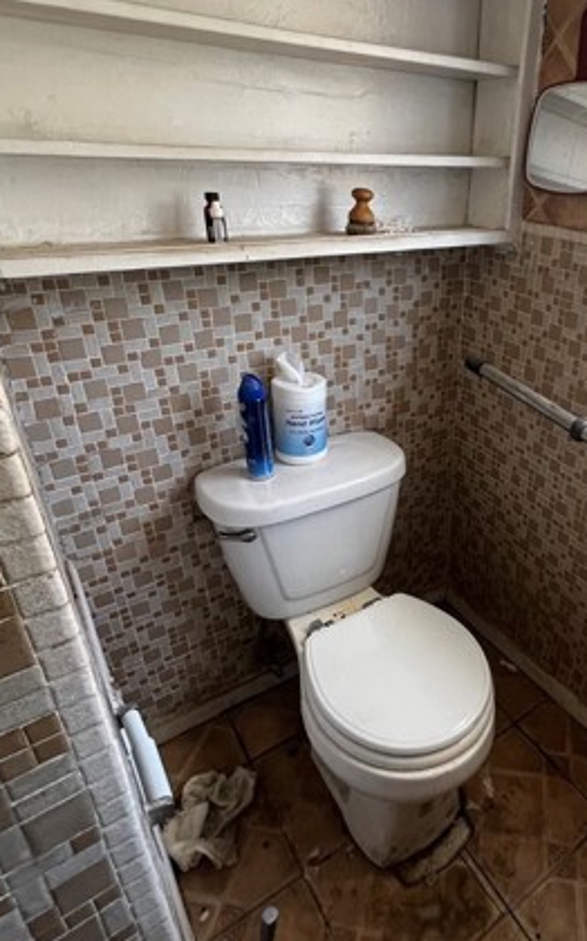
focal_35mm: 21
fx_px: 538
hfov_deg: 54.5
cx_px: 441
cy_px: 441
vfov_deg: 82.2
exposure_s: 1/60
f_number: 1.8
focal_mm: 1.57
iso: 320
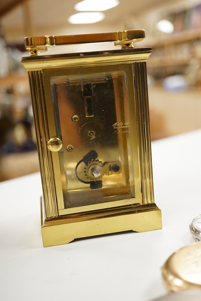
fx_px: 377
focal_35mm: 45
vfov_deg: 43.6
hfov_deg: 29.9
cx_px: 100
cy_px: 150
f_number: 3.5
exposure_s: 1/320
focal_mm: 30
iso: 2500
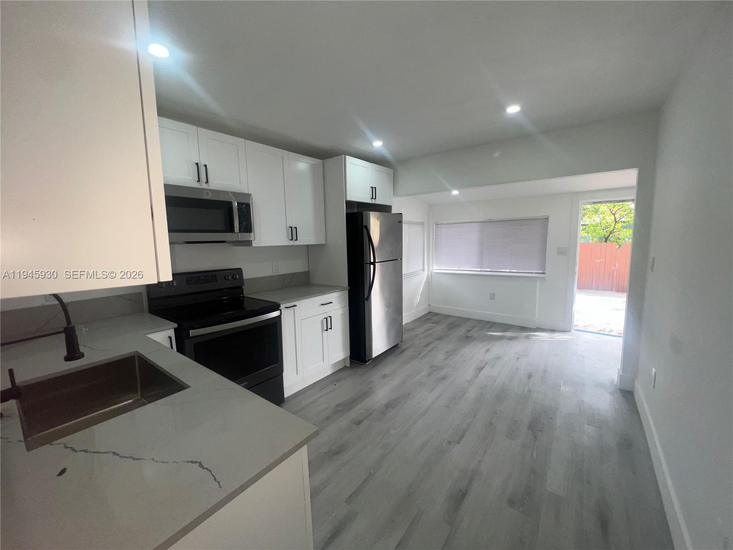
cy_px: 275
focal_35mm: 13
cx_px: 366
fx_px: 275
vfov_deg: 89.9
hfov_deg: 106.2
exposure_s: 1/122
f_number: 1.8
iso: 32
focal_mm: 1.57
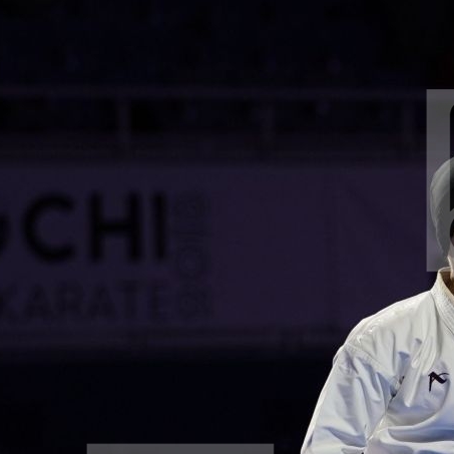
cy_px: 535
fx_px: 5208
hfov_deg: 5.0
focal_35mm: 351
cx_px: 520
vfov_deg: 5.0
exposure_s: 1/500
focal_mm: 104
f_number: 2.8
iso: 500
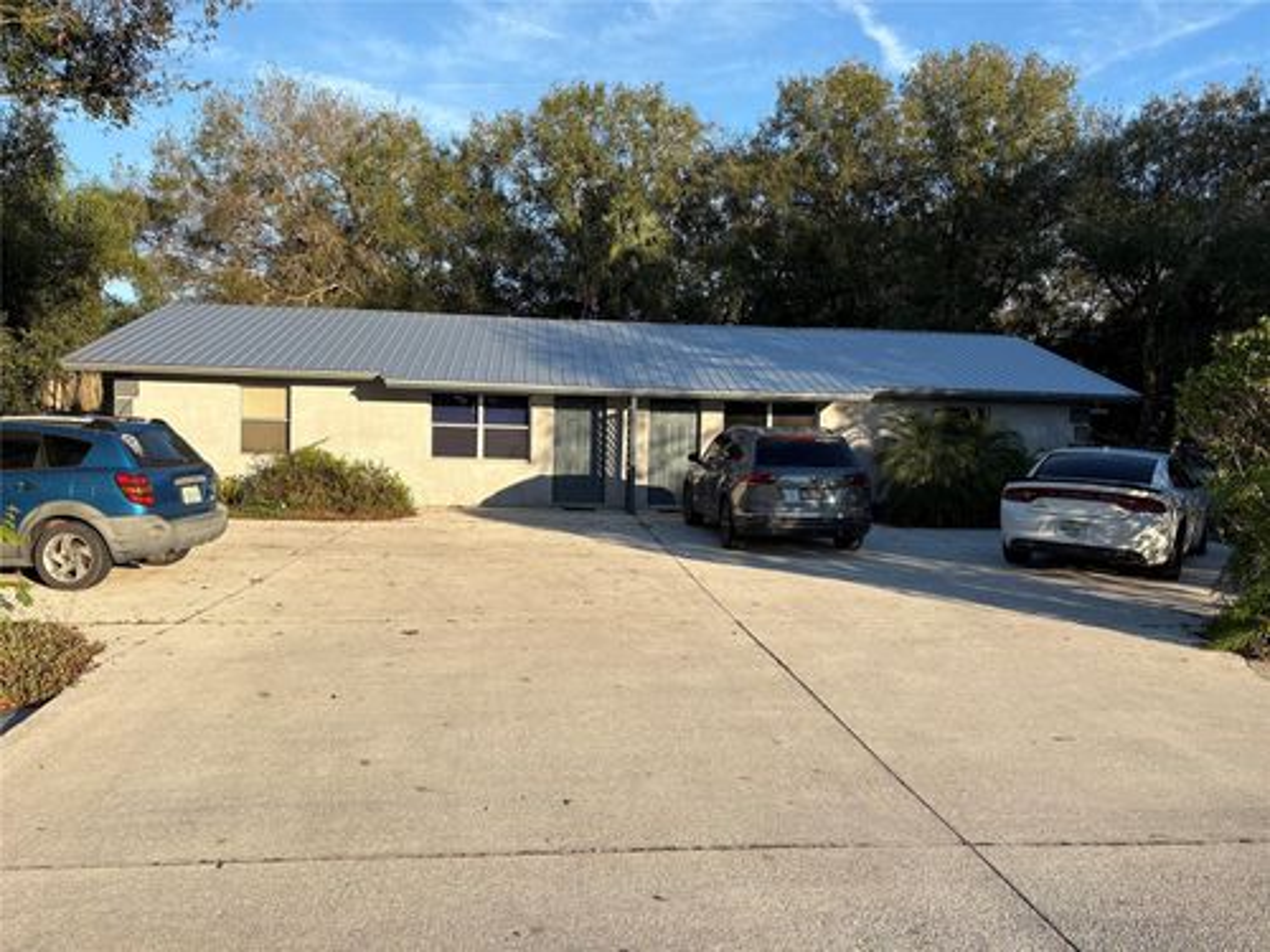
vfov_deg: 53.1
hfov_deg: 67.3
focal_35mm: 26
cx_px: 635
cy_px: 476
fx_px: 954
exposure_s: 1/1901
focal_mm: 5.96
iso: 50
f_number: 1.6
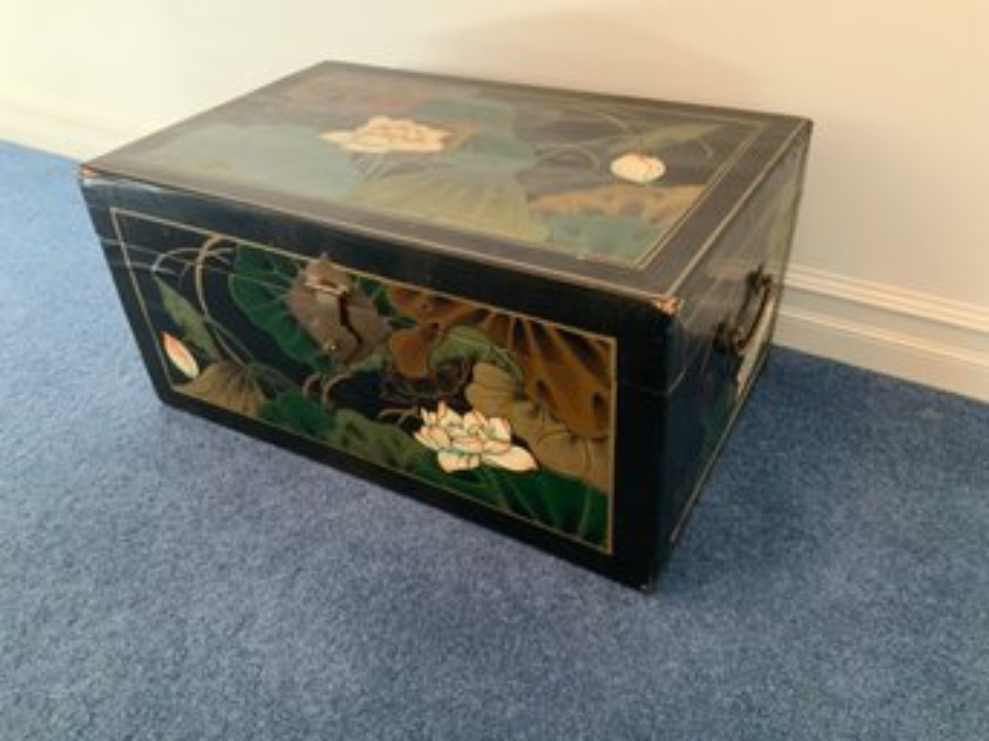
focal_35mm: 29
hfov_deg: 61.7
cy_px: 370
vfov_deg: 48.2
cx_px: 494
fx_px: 828
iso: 250
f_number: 1.8
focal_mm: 3
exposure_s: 1/60
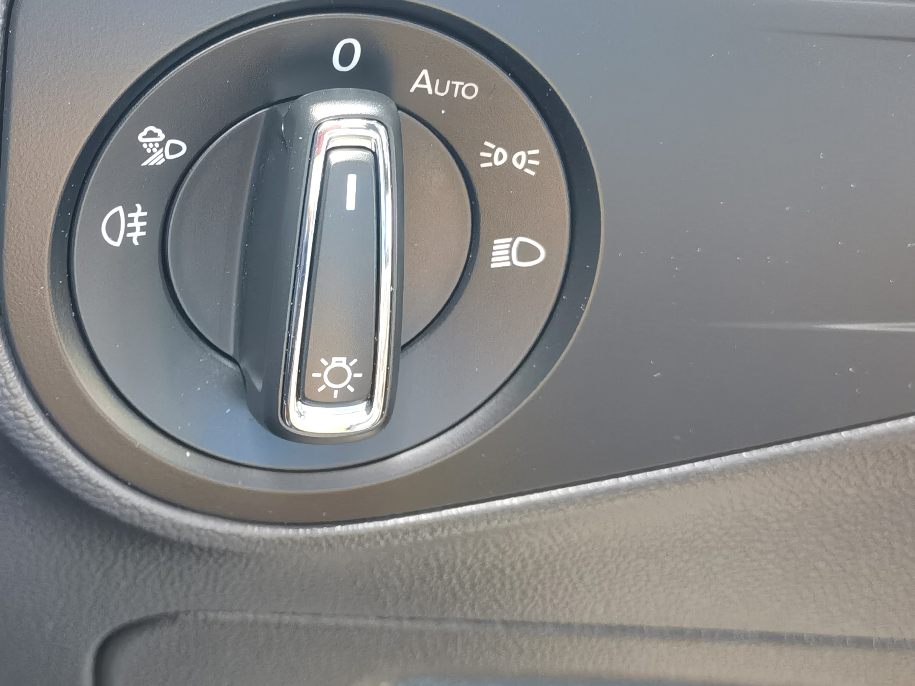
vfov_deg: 24.4
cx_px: 258
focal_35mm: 60
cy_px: 260
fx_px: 1586
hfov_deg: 31.7
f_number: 1.9
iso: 400
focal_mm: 6.67
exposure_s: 1/33.3
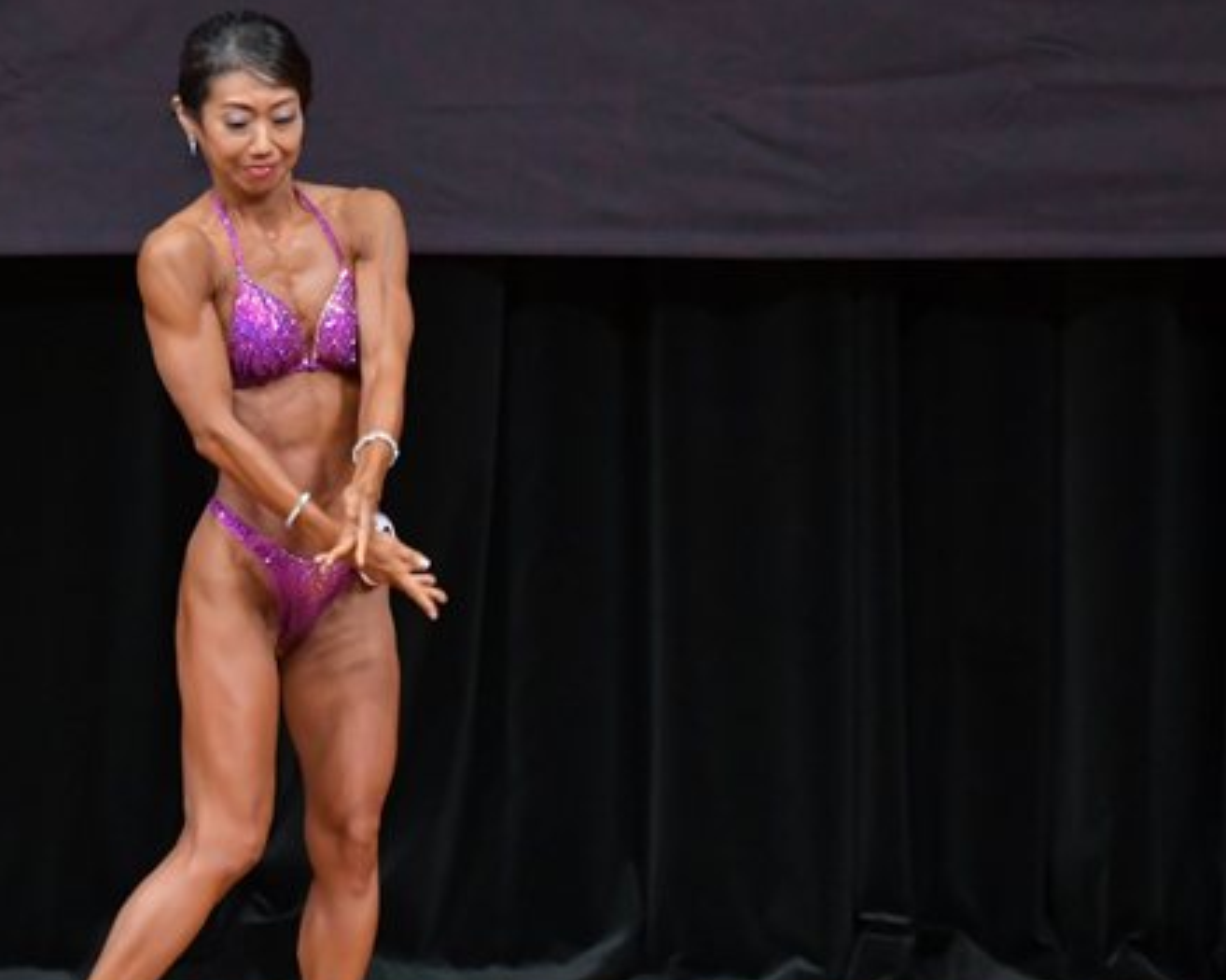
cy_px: 577
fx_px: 18062
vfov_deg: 3.1
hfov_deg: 3.9
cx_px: 298
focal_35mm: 498
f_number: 5.6
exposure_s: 1/400
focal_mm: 200
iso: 4000
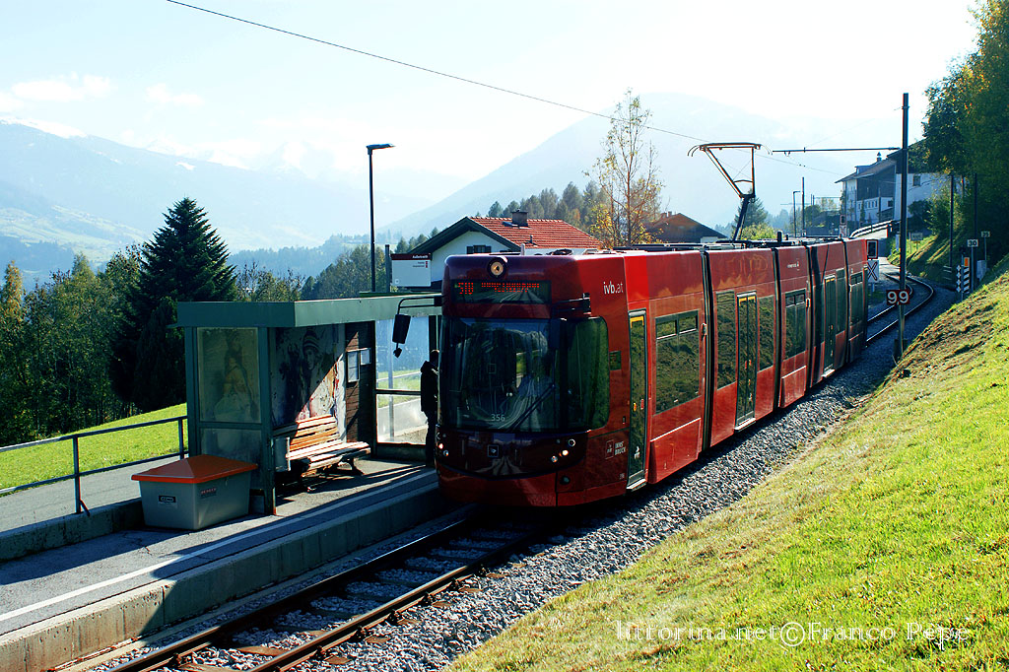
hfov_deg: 37.9
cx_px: 504
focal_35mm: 52
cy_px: 336
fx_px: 1471
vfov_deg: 25.7
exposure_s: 1/500
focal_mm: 35
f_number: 5.6
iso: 200
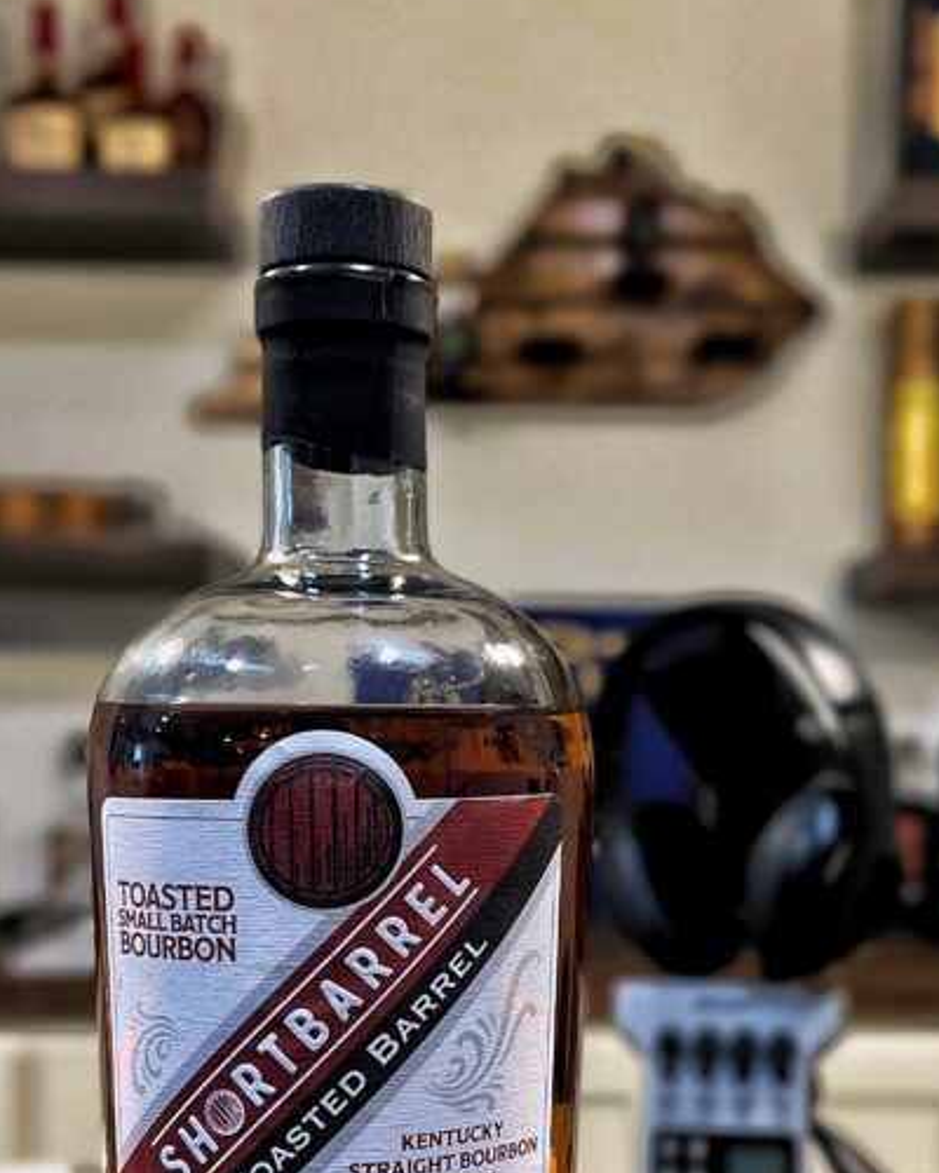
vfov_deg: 35.6
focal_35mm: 52
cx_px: 556
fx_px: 1806
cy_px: 788
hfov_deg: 29.1
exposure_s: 1/60
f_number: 1.5
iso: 200
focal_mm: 5.7
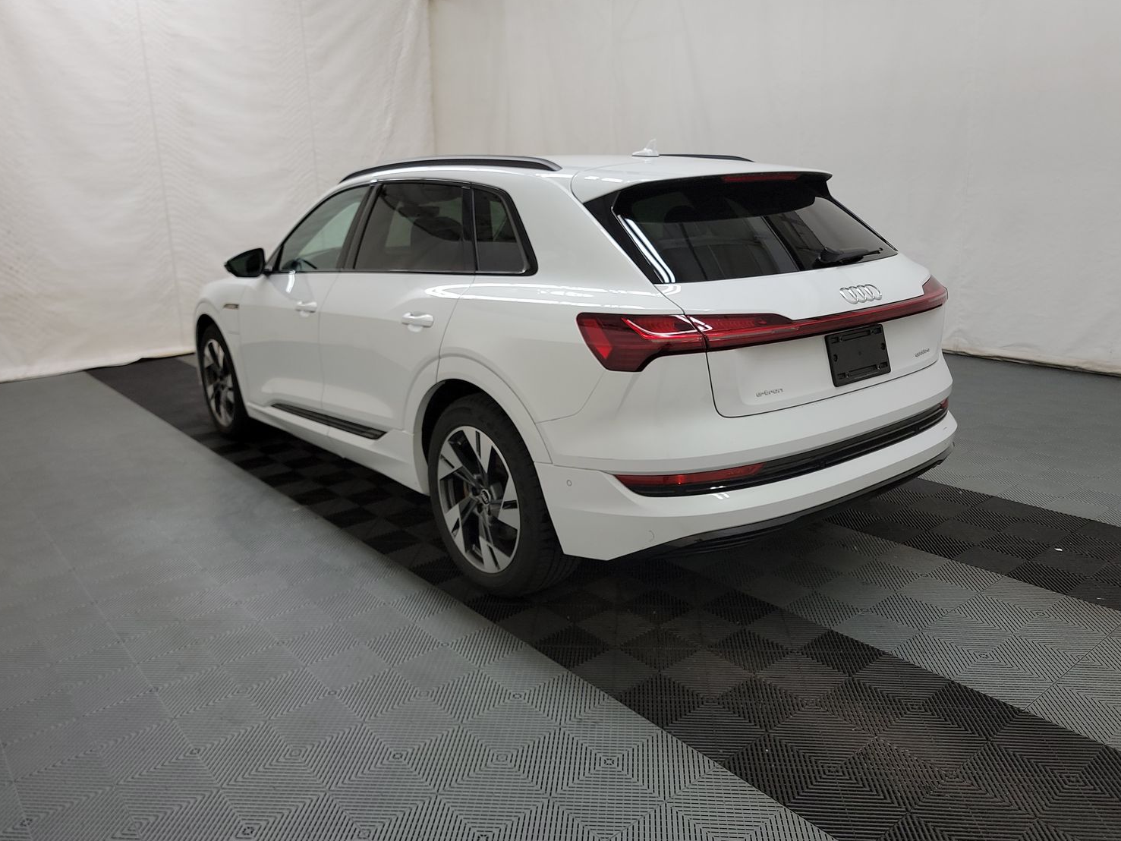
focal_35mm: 26
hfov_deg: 67.3
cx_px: 548
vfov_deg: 53.1
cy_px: 414
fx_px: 842
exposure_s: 1/59
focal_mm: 6.7
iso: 144
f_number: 1.8
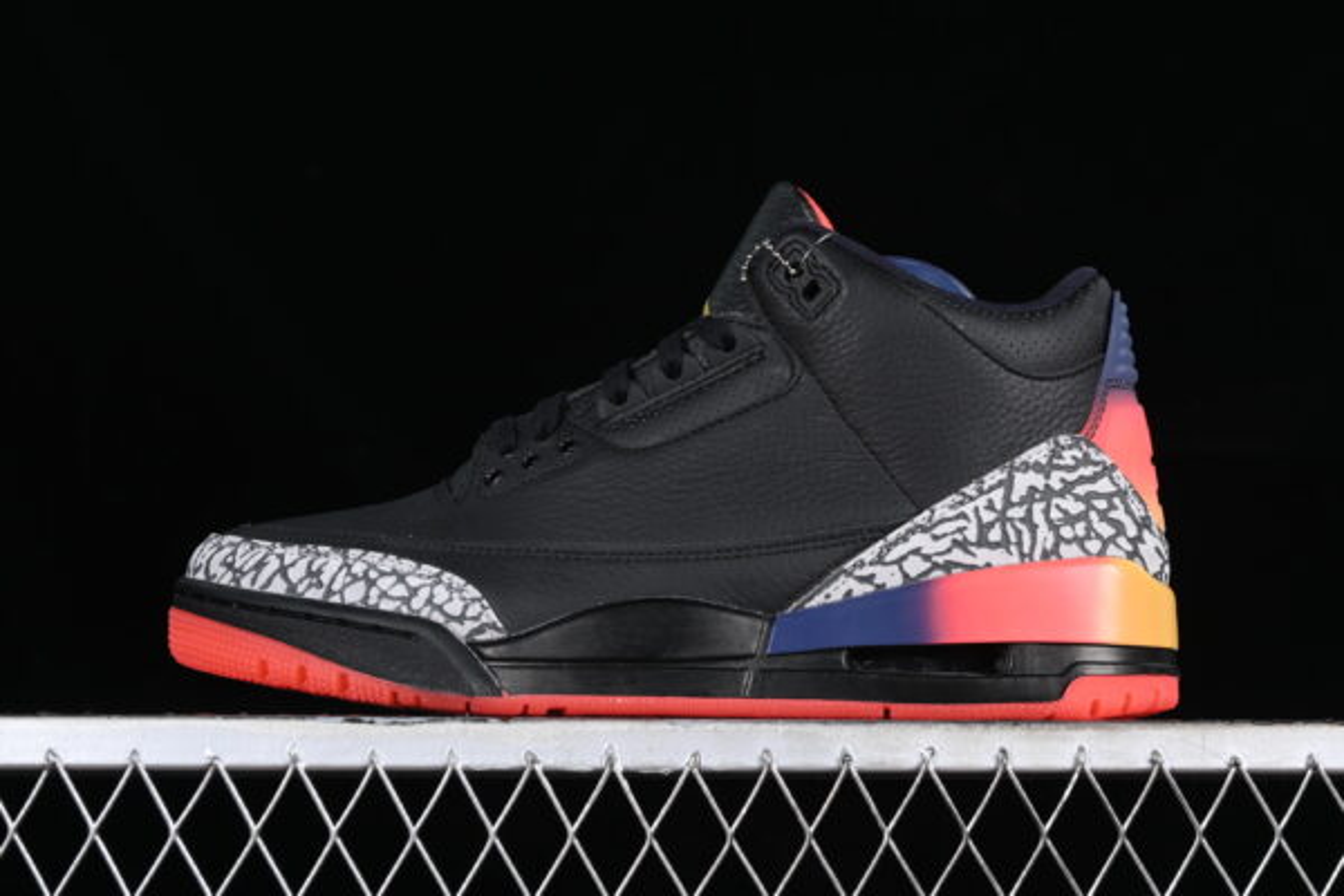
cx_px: 672
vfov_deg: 18.2
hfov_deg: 27.0
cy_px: 448
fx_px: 2800
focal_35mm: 75
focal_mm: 50
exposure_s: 1/60
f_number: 6.3
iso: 160
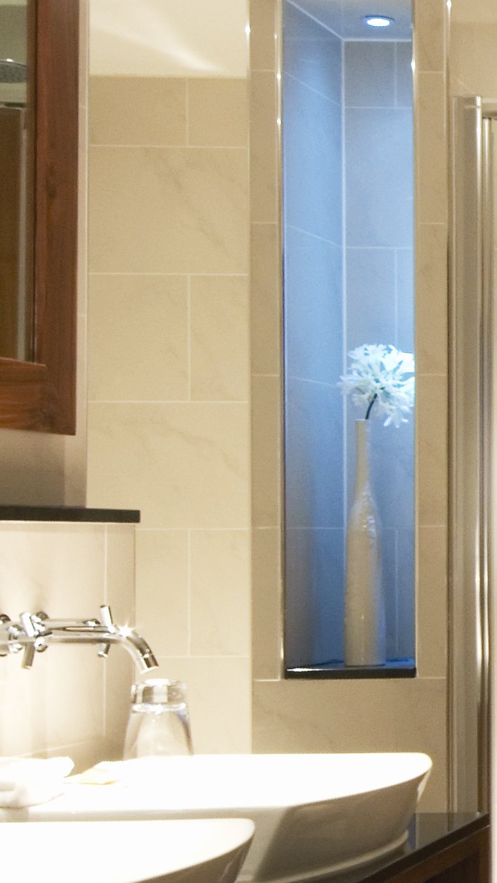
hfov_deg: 12.0
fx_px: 1921
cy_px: 480
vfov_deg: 25.9
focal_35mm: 82
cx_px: 1182
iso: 400
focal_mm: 16
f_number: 10
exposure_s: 1
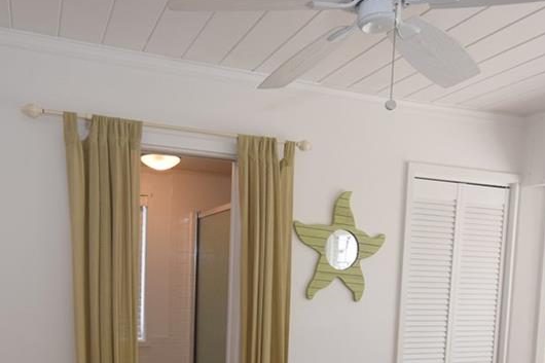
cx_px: 181
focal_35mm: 29
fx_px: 439
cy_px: 312
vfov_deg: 42.1
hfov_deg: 62.1
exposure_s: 1/125
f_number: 5.6
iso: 450
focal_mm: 10
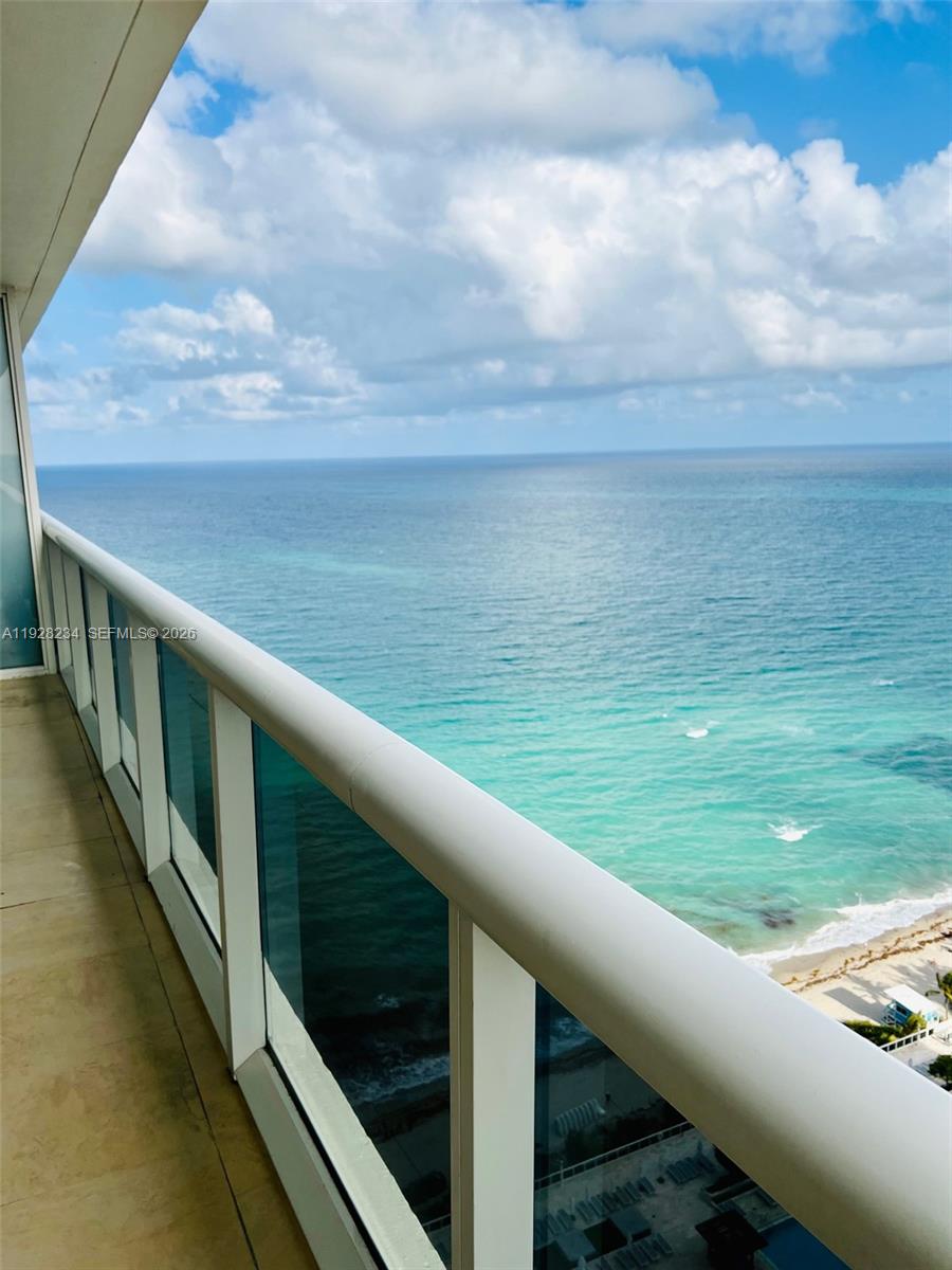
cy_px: 635
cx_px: 476
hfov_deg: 53.1
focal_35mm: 26
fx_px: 953
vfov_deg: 67.3
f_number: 1.5
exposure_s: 1/5587
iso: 50
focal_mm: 5.7
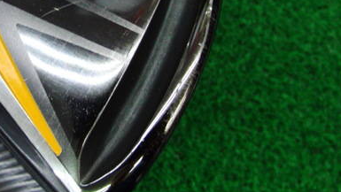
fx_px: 606
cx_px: 68
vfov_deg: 17.8
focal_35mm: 67
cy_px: 32
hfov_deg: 30.7
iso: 400
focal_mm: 6.42
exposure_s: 1/60
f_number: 3.6
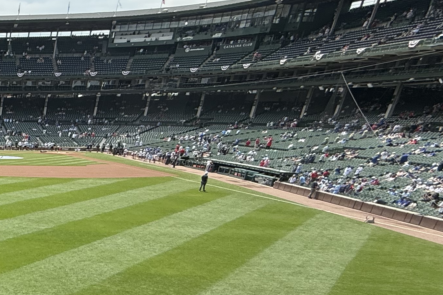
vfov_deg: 27.7
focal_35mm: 43
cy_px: 347
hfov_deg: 31.2
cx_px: -174
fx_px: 529
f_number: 2.2
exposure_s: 1/1017
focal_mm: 2.22
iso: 50
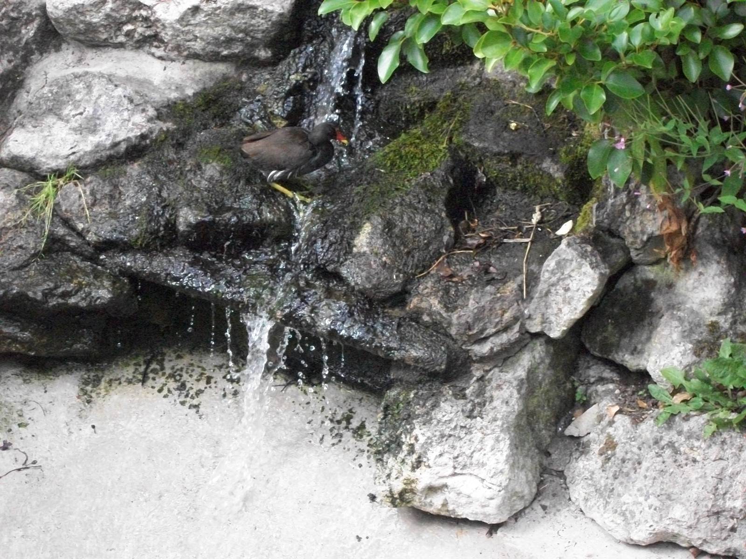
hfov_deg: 20.4
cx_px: 373
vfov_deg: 15.4
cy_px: 280
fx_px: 2069
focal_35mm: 96
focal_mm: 17.1
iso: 800
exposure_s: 1/500
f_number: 5.2
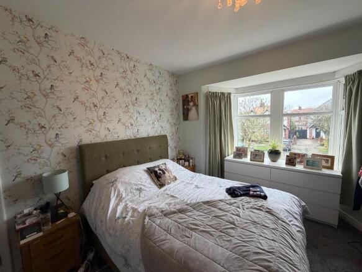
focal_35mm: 14
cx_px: 181
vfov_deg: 85.7
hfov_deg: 102.1
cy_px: 136
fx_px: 146
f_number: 2.2
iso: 200
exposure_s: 1/121
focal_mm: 2.22
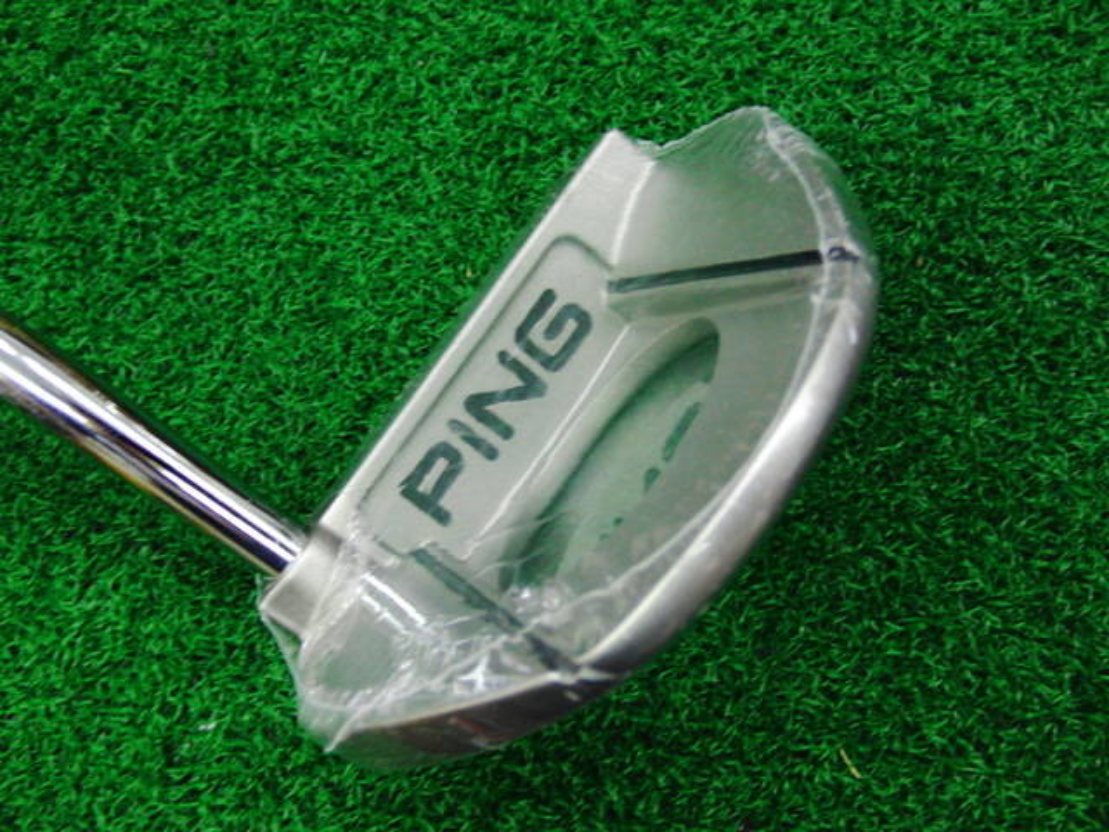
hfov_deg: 50.1
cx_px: 554
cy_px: 416
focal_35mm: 37
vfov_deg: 38.7
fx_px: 1185
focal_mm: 6.42
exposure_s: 1/50
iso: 400
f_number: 3.6
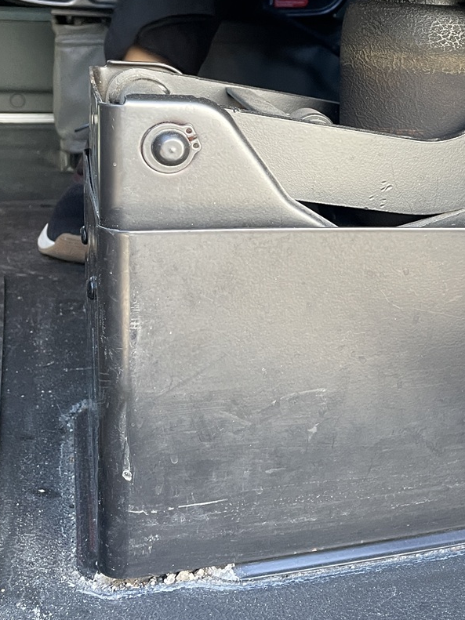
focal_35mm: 53
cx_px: 453
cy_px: 207
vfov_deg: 35.8
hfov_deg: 26.2
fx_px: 950
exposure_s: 1/89
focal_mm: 4.2
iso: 125
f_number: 1.6
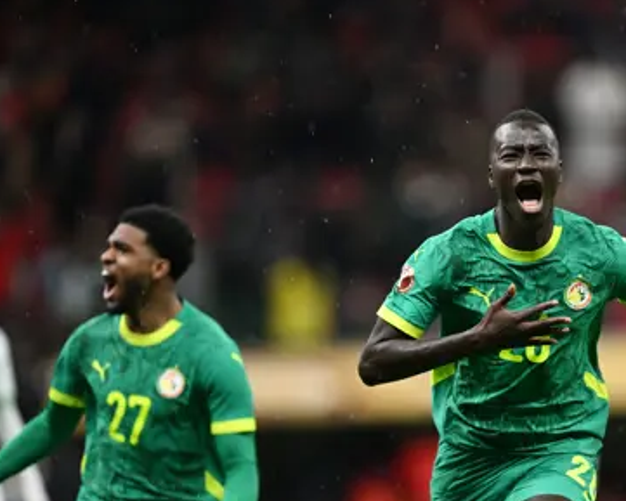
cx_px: 463
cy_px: 290
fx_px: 10415
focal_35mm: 562
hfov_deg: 3.4
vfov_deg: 2.8
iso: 1000
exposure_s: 1/1000
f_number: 2.8
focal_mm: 400
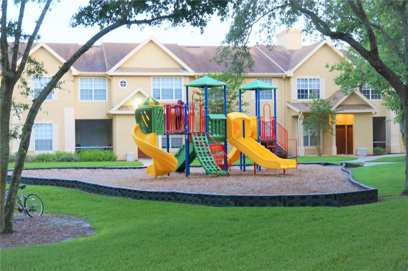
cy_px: 136
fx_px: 611
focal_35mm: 54
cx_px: 204
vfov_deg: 25.0
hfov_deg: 36.9
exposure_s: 1/6
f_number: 5.6
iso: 100
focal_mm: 36
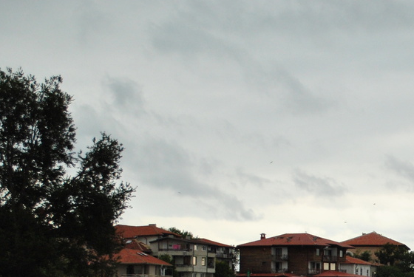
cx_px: 422
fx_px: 1209
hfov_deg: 18.9
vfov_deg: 12.8
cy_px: 323
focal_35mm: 105
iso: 400
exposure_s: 1/1000
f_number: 4.5
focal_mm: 28
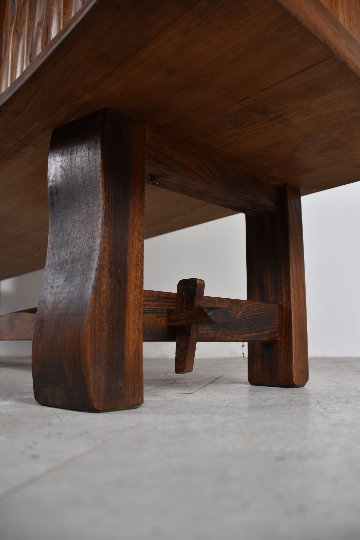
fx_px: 405
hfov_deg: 48.0
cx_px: 180
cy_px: 270
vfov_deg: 67.4
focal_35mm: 27
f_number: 3.5
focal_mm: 18
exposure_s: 1/25
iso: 100
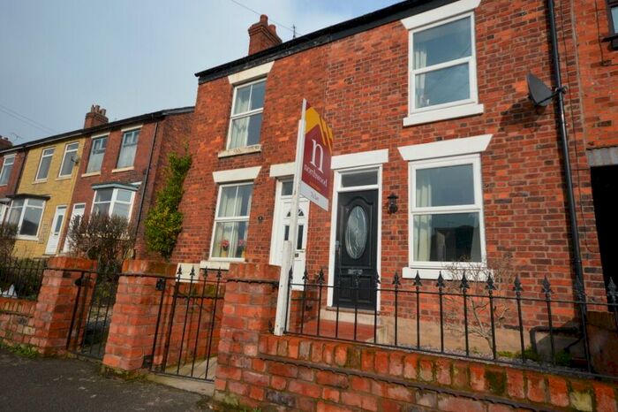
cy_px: 206
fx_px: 360
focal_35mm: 21
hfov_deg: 81.2
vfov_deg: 59.4
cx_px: 309
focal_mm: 14
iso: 100
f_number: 8
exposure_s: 1/250
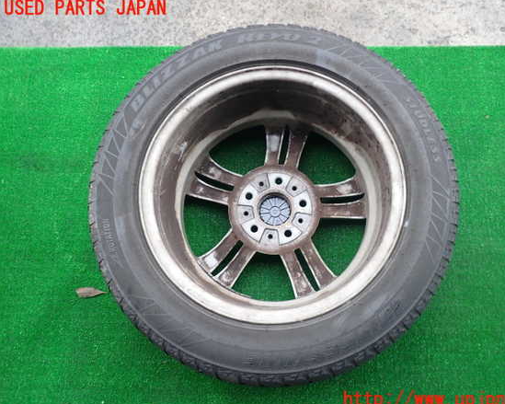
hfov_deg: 55.6
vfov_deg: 45.8
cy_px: 204
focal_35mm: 32
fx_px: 478
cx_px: 275
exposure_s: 1/100
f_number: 2.3
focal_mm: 5.4
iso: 200
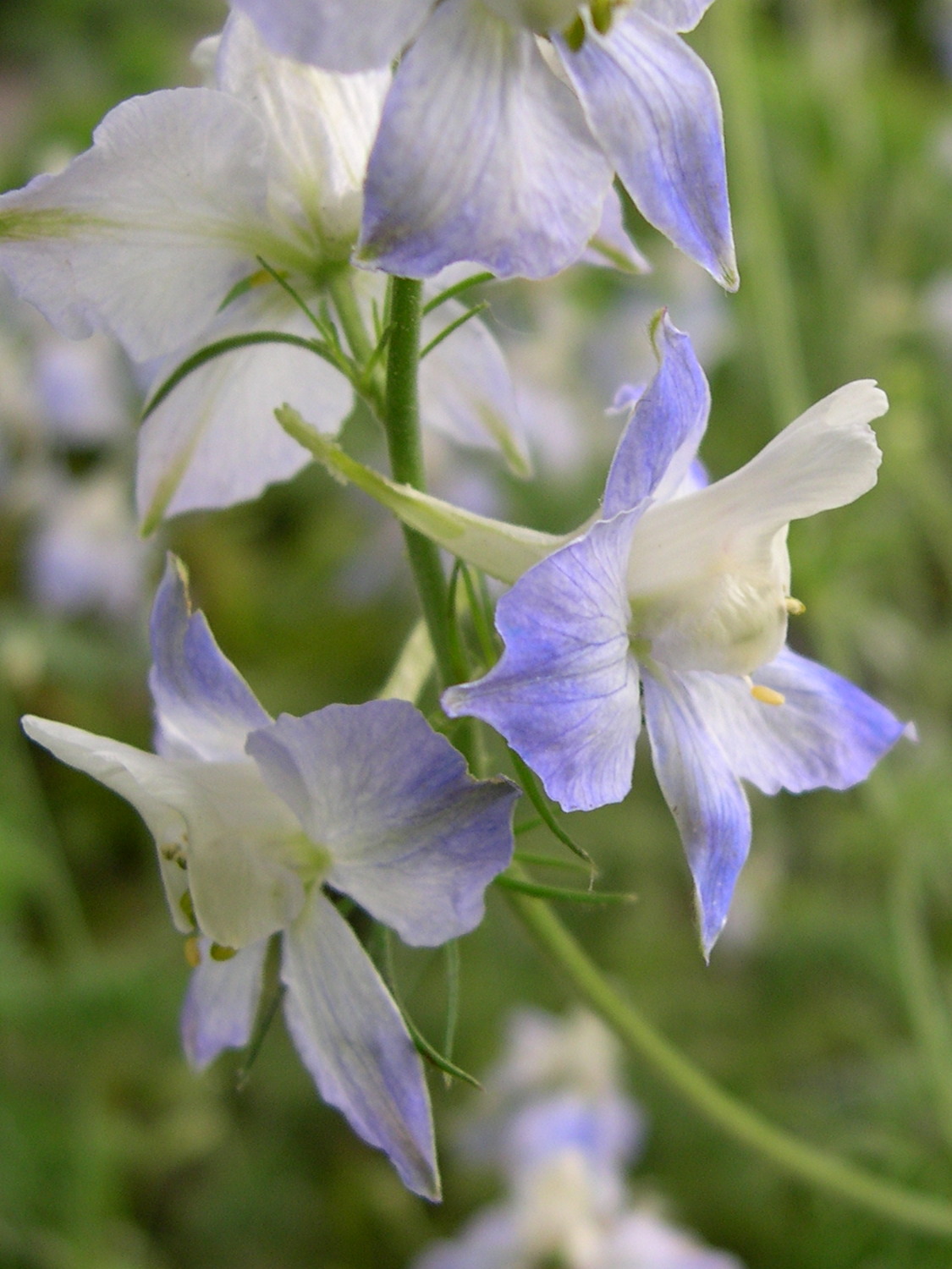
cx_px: 476
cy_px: 634
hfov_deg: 37.7
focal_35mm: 38
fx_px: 1393
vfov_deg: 49.0
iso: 100
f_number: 2.8
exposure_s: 1/206
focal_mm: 8
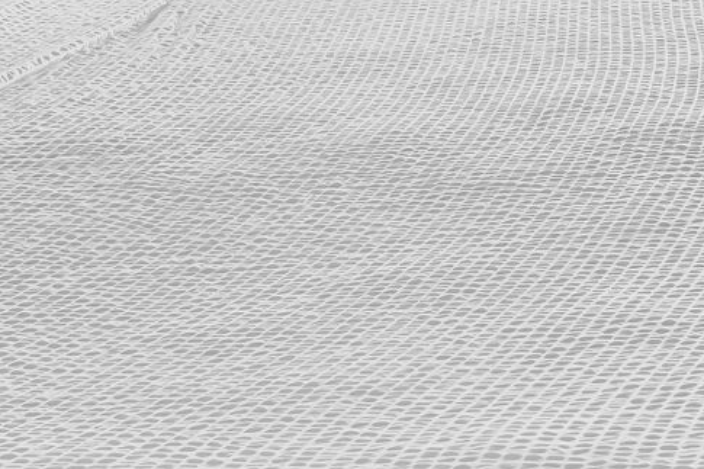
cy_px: -402
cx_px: 981
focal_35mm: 102
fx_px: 1996
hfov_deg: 18.3
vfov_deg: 12.2
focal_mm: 11
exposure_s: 1/20
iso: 800
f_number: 8
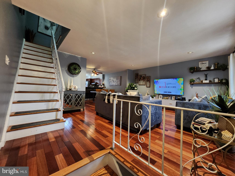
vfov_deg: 89.9
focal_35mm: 13
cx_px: 118
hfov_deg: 106.2
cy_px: 88
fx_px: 88
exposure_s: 1/40
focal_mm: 1.74
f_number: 2.2
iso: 400
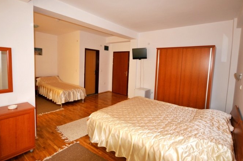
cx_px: 117
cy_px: 72
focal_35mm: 18
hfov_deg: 90.0
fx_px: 121
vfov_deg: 67.1
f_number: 4
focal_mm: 10
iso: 200
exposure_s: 1/60
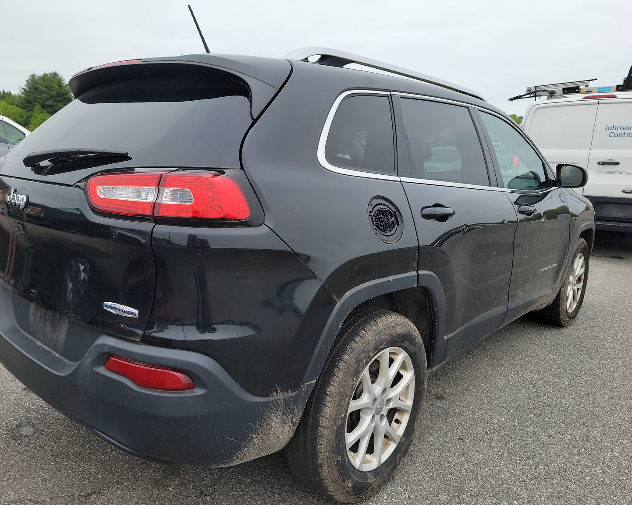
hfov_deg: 66.0
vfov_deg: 54.9
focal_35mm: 26
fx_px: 486
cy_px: 250
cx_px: 301
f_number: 1.8
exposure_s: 1/119
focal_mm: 6.7
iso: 56
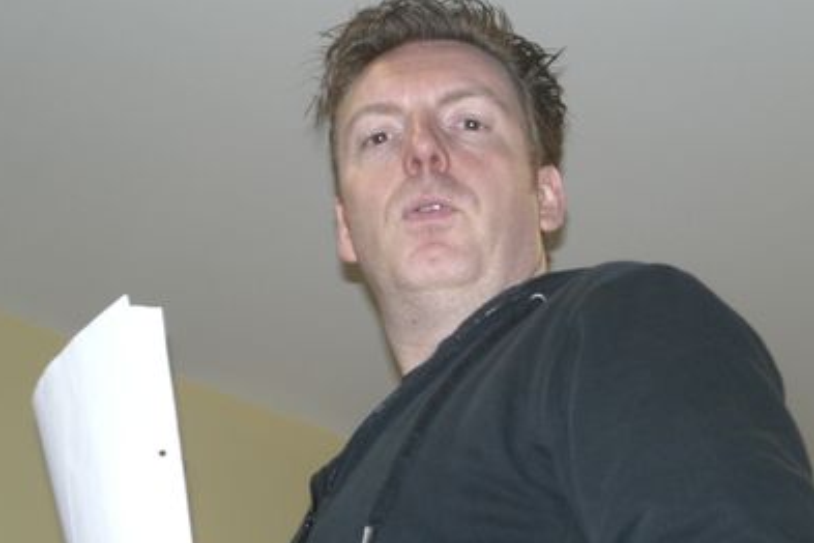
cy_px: 307
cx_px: 402
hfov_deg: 28.1
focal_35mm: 72
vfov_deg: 18.9
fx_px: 1628
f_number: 4
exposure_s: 1/60
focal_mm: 14.2
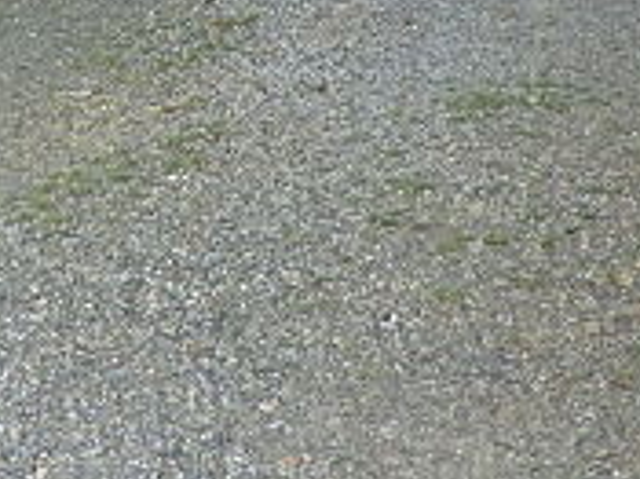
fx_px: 1626
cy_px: -11
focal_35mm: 88
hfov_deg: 22.1
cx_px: 165
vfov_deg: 16.4
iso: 80
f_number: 3.2
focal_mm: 4.3
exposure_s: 1/160
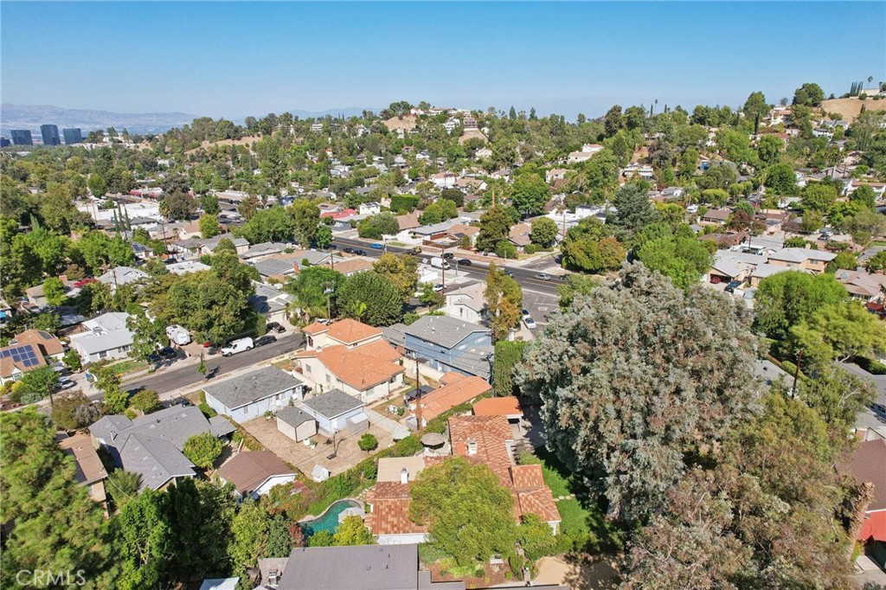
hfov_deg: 78.6
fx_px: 541
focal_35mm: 22
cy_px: 295
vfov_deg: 57.2
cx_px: 443
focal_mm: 8.4
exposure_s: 1/2000
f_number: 2.8
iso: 120
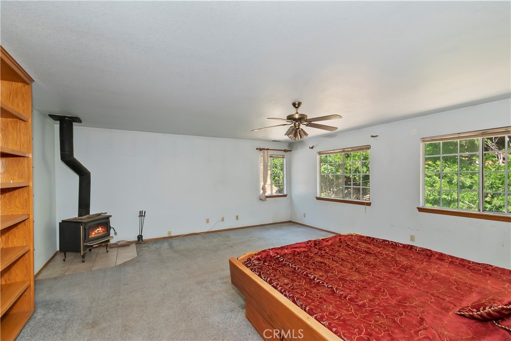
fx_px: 213
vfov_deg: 77.3
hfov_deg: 100.4
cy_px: 170
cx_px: 256
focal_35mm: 15
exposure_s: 1/30
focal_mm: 10
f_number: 8
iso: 400
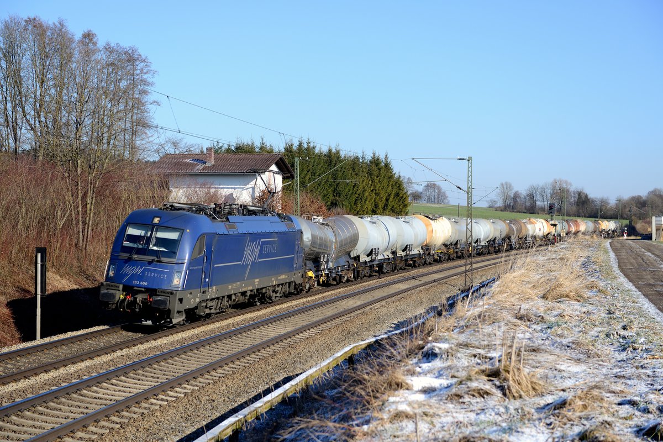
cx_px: 332
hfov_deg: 28.8
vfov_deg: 19.5
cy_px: 221
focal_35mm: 70
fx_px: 1289
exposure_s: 1/1600
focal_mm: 70
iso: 200
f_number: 4.5
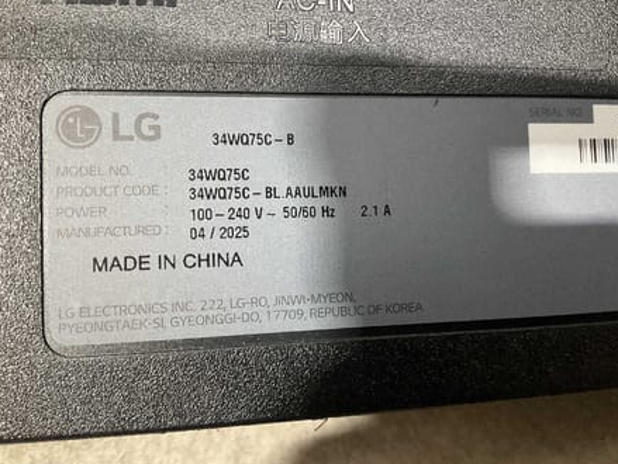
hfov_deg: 55.3
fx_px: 590
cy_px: 209
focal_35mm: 33
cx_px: 321
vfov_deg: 43.0
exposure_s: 1/50
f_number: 1.8
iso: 100
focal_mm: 3
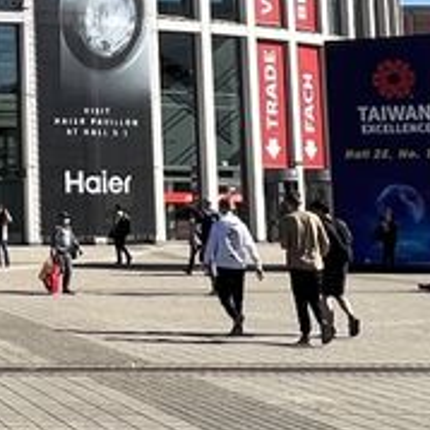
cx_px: -259
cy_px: 31
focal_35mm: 82
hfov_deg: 18.2
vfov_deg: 20.6
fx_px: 1152
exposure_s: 1/1292
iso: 32
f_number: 1.8
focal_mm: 1.57
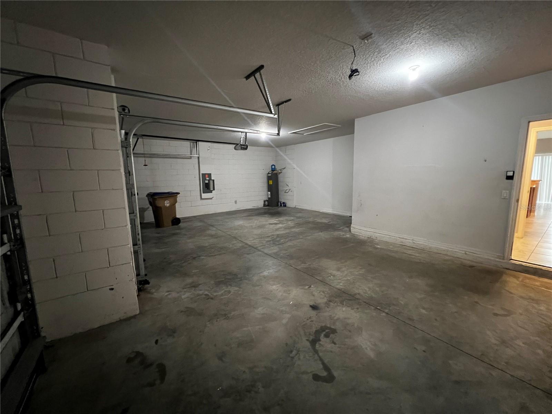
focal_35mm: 13
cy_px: 207
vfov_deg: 89.9
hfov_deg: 106.2
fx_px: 207
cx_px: 276
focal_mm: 1.57
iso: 800
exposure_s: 1/40
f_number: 1.8
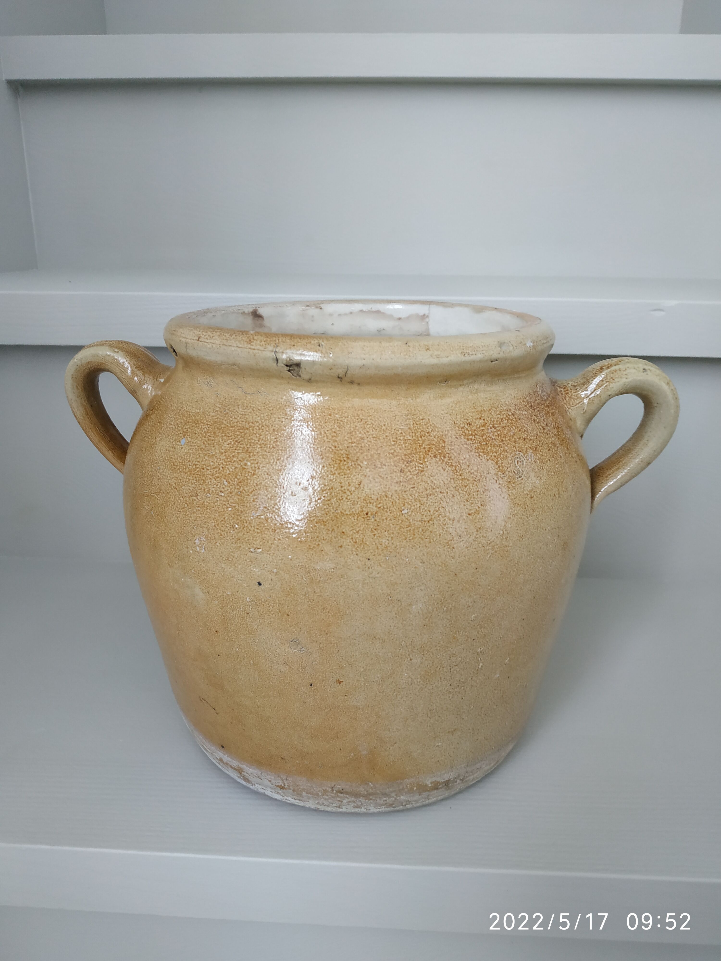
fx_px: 667
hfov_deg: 56.8
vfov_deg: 71.6
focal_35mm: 24
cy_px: 480
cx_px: 360
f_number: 1.9
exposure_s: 1/25
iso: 250
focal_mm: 3.94
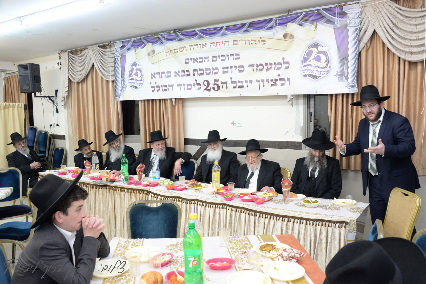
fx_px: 379
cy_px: 142
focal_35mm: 32
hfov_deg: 58.7
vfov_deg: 41.1
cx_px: 213
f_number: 6.3
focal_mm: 32
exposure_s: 1/60
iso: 2000
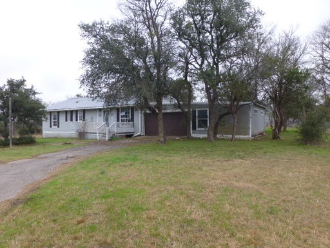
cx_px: 165
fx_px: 229
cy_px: 124
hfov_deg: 71.6
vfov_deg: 56.8
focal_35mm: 24
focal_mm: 4.3
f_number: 4
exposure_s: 1/100
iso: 100
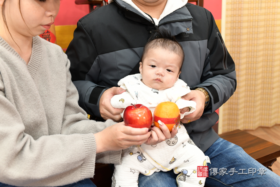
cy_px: 94
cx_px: 140
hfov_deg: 54.4
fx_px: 272
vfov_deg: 37.9
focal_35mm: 35
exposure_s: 1/200
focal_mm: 35
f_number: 4.5
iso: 800
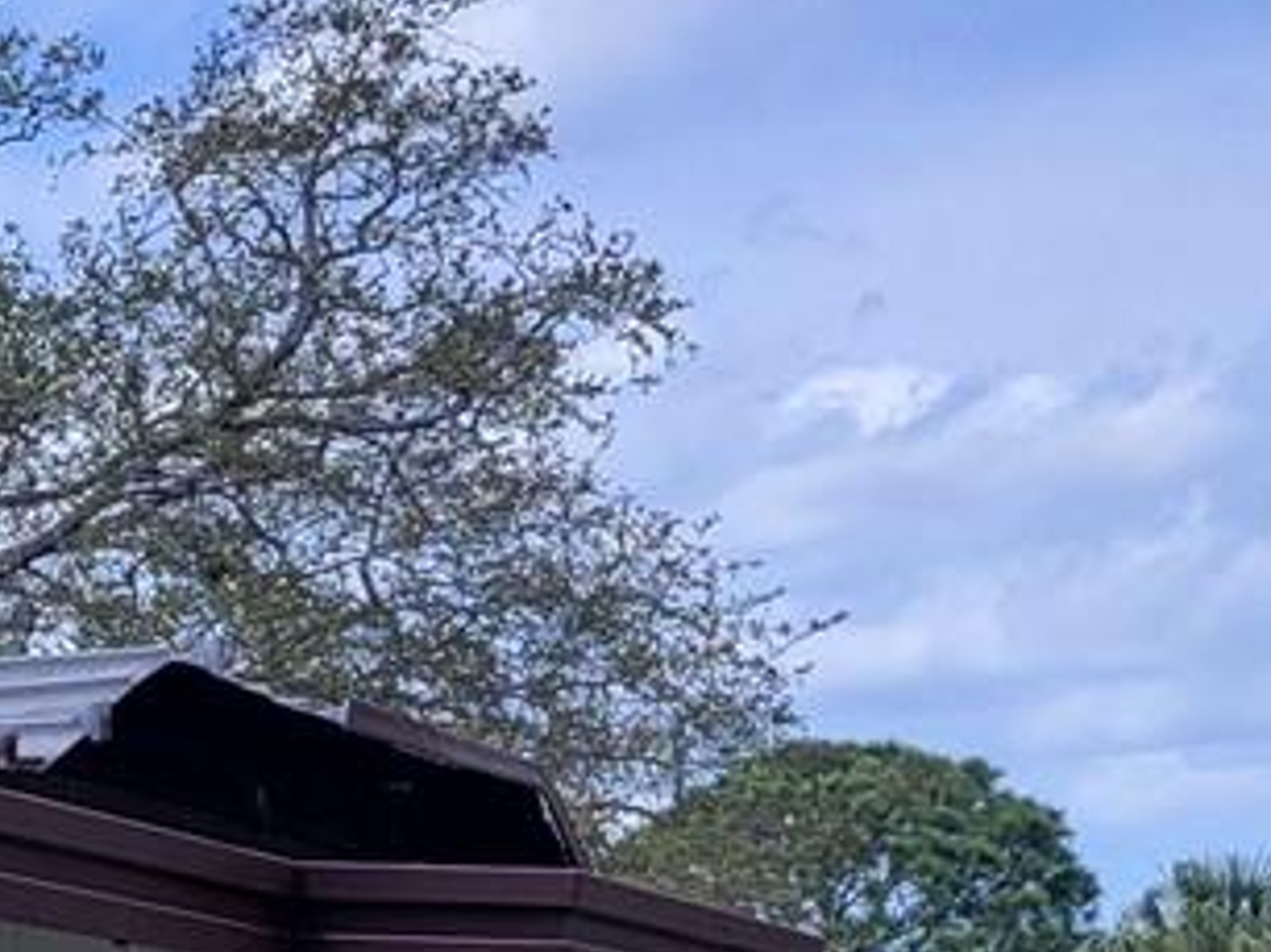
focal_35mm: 136
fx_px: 4990
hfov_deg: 13.0
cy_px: 1871
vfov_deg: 10.1
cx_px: -1072
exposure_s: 1/1365
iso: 40
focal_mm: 5.4
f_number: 1.8
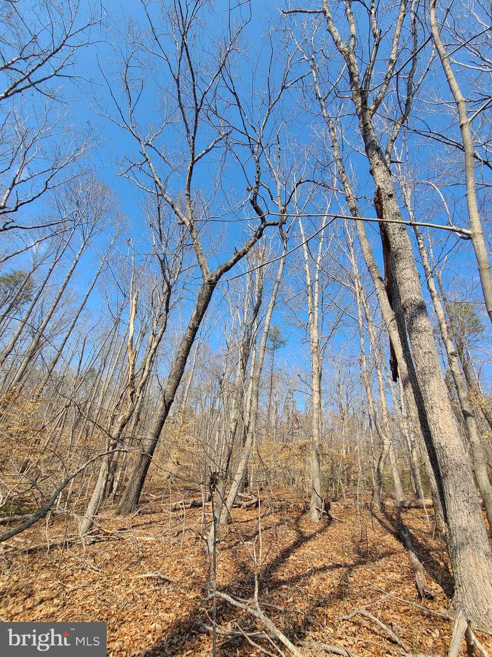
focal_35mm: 13
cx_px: 246
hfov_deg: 89.9
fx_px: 246
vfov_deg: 106.2
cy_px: 328
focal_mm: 2.2
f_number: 2.2
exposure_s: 1/994
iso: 50
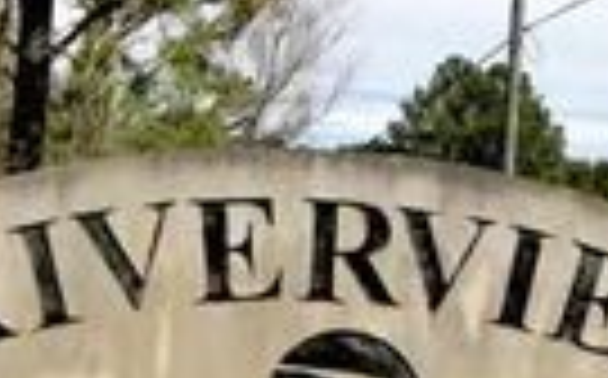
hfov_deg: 18.3
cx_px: 221
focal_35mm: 114
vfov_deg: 11.2
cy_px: 470
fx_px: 1887
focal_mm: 4.15
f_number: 2.2
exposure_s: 1/2331
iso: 25
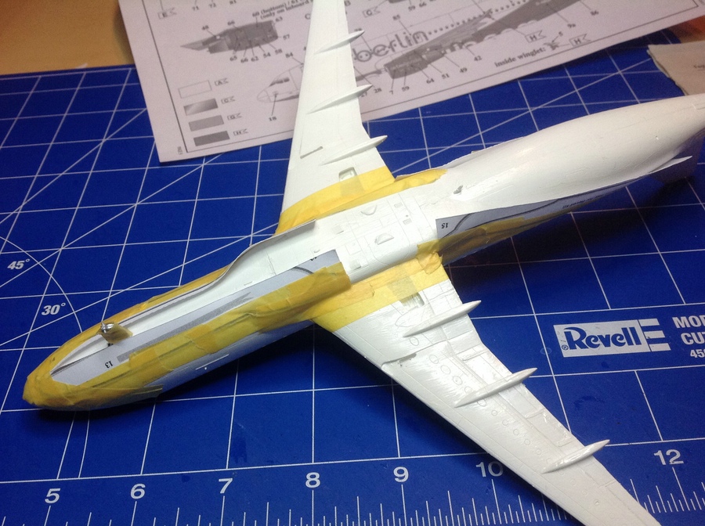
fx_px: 712
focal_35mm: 35
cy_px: 263
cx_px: 352
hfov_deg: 52.7
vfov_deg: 40.6
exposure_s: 1/100
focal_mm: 4.28
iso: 100
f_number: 2.4
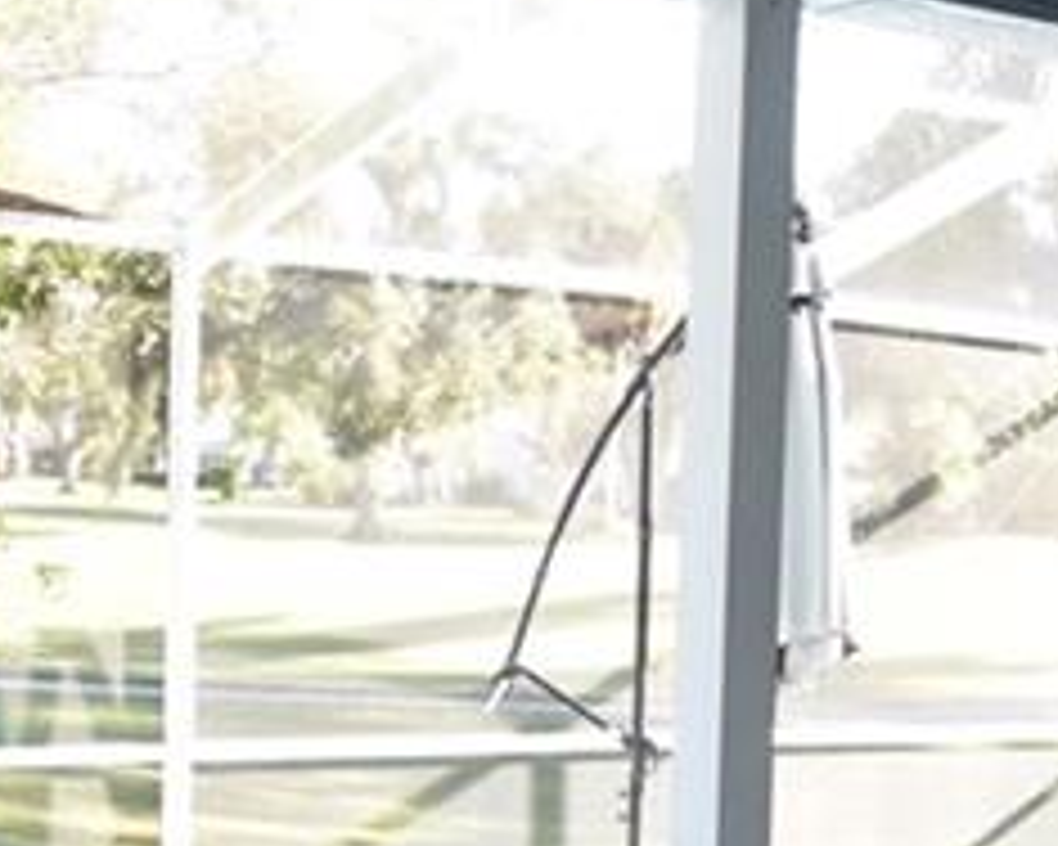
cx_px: 801
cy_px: 670
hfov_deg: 19.8
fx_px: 3006
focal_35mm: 96
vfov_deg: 15.9
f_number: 3.5
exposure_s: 1/350
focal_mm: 10
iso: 800
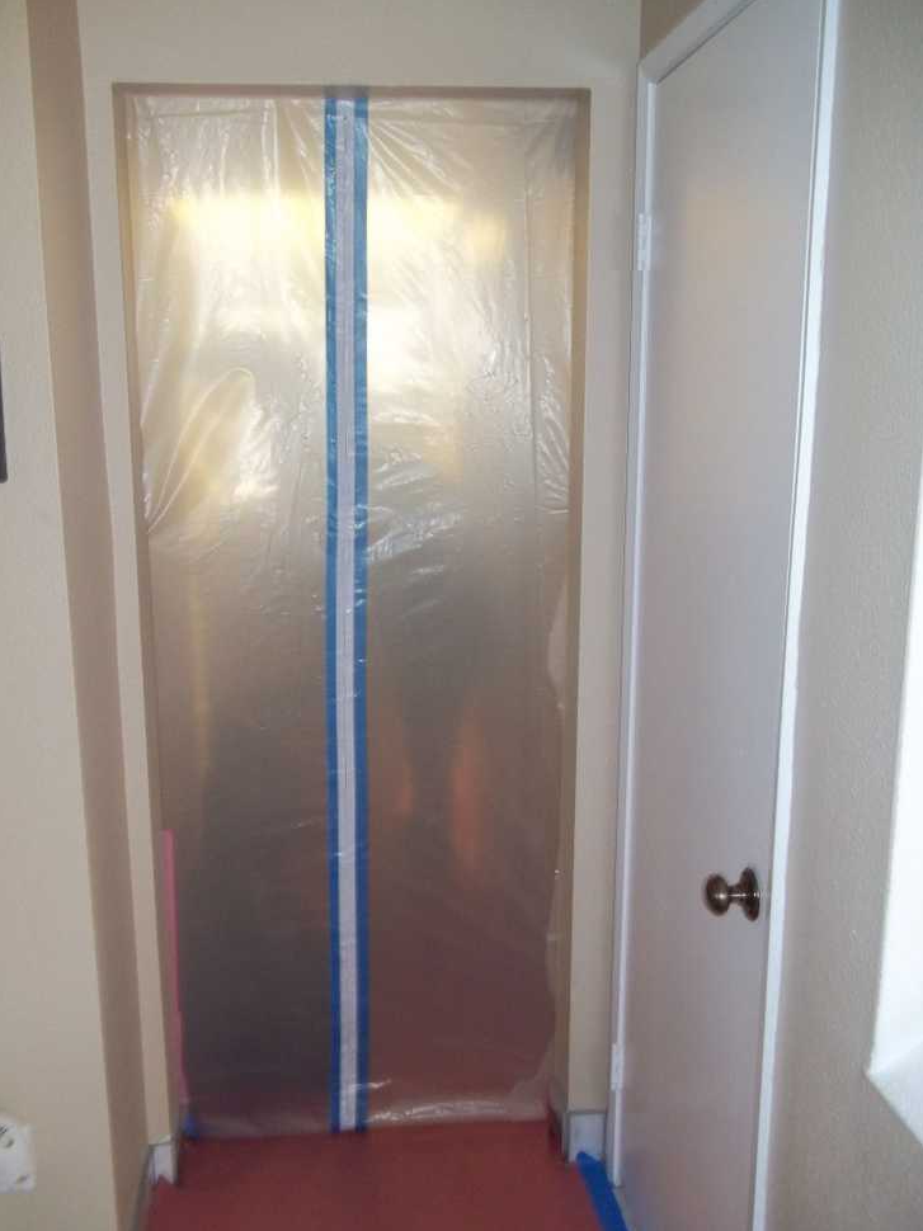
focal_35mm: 33
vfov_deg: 55.4
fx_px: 1174
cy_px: 631
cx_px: 452
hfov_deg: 42.9
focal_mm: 5.7
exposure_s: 1/40
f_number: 2.9
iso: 160
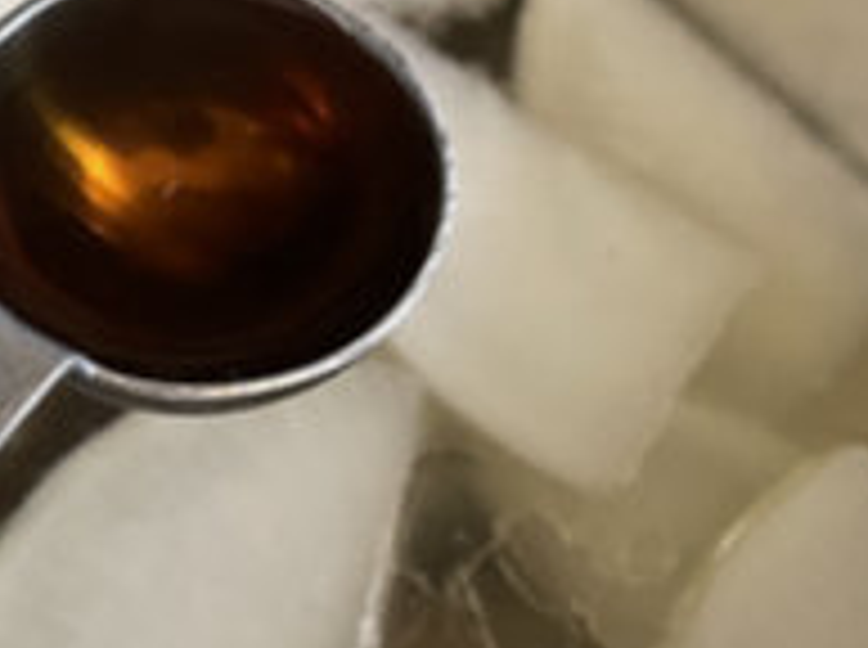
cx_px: 157
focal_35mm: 81
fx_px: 2027
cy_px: 292
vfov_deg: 18.1
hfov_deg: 23.8
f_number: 1.6
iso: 500
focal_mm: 4.2
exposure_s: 1/40
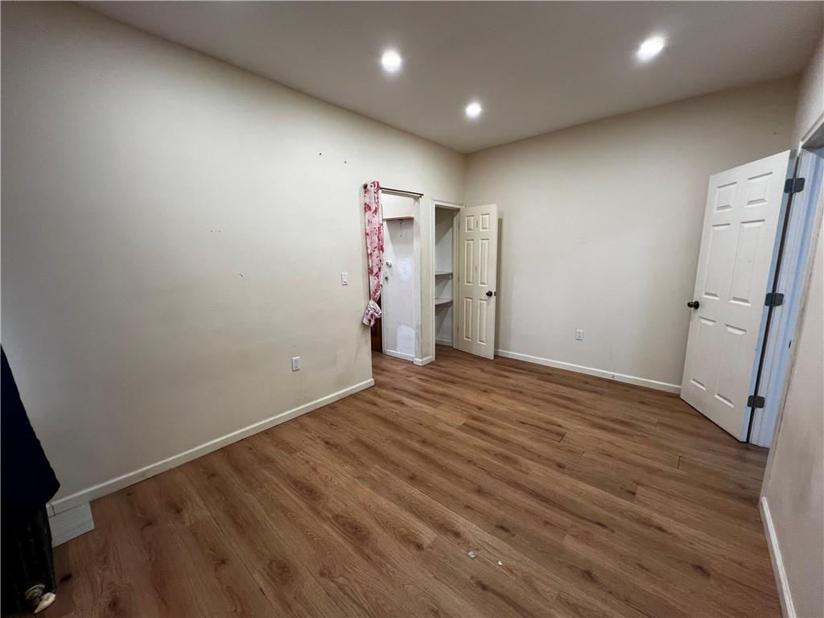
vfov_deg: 89.9
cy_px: 309
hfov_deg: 106.2
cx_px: 412
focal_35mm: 13
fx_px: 309
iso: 125
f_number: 1.8
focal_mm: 1.57
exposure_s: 1/60
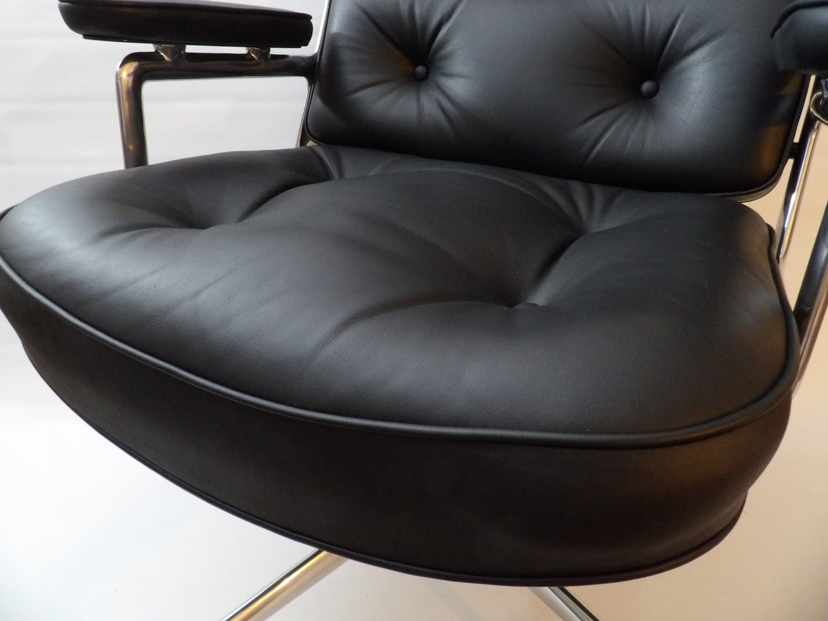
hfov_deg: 71.6
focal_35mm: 24
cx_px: 414
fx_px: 574
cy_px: 310
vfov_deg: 56.8
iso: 800
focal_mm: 4.3
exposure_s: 1/60
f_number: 2.8
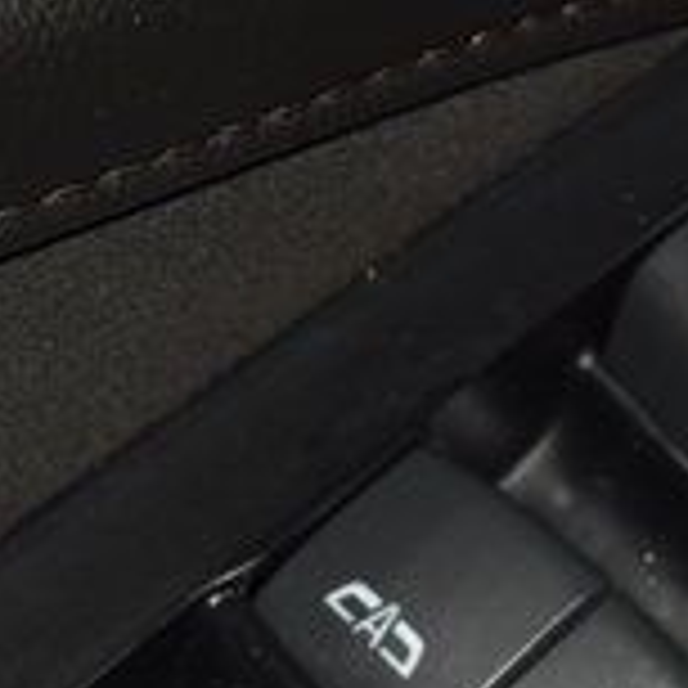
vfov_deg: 4.7
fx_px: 8387
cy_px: 668
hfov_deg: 4.7
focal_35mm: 373
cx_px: 526
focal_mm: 70
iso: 100
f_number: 8
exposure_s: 1/125
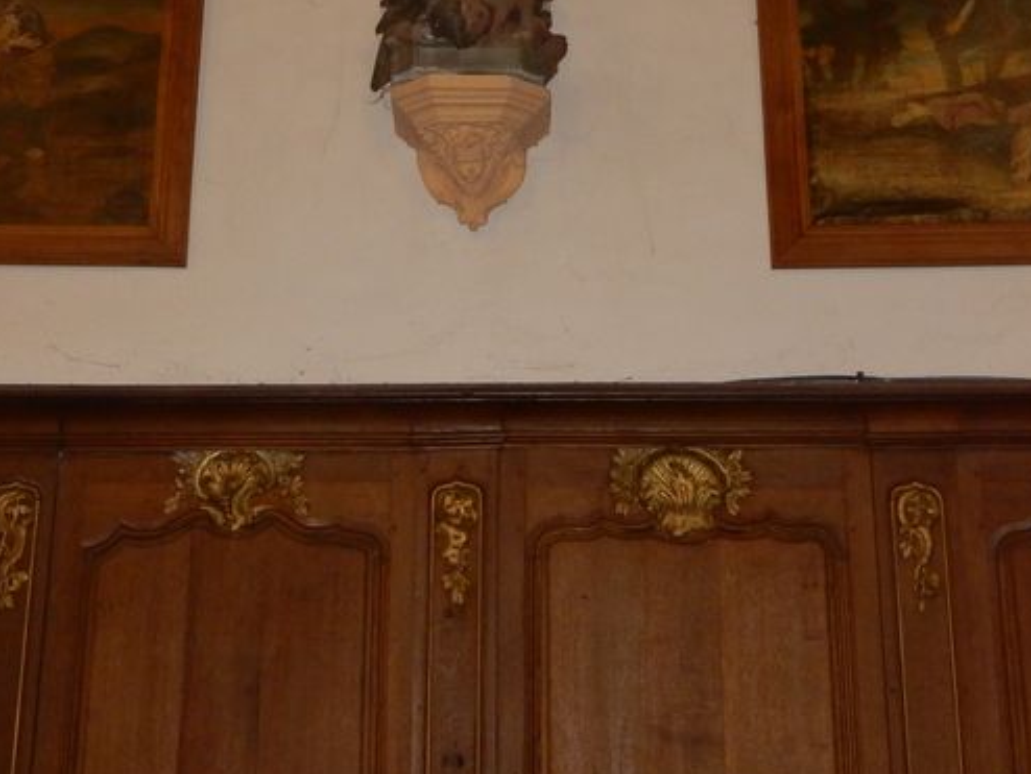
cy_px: 94
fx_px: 2026
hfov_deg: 28.5
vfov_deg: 21.2
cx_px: 429
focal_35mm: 68
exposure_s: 1/30
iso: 360
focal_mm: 6.4
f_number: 4
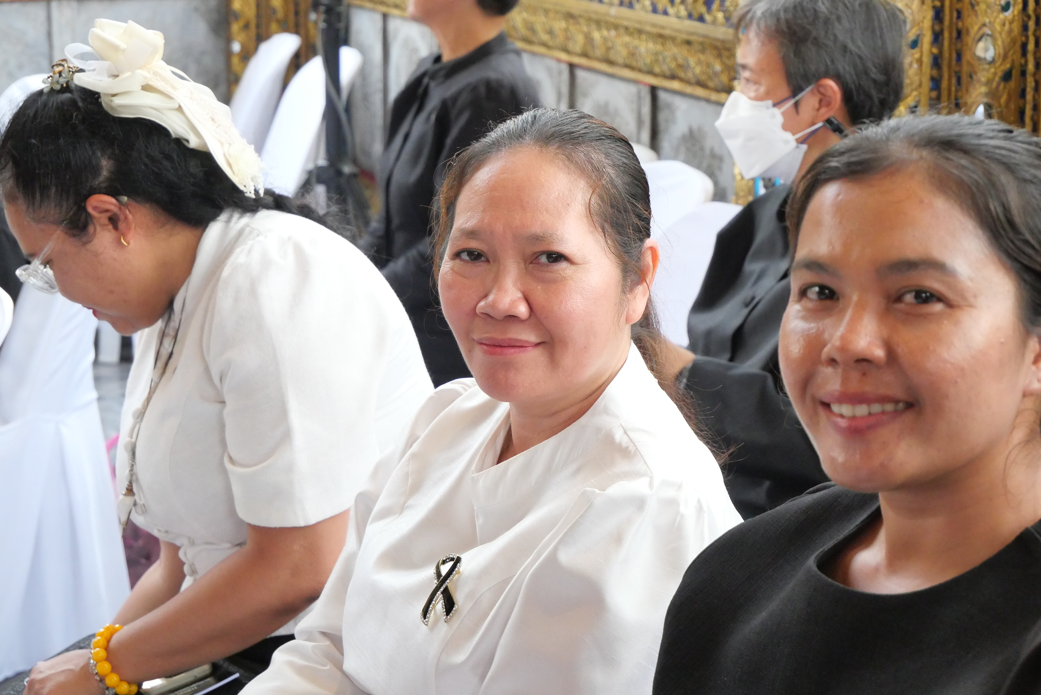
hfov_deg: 22.4
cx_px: 520
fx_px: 2633
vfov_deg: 15.0
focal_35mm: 91
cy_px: 348
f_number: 5.6
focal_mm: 44
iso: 3200
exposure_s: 1/500
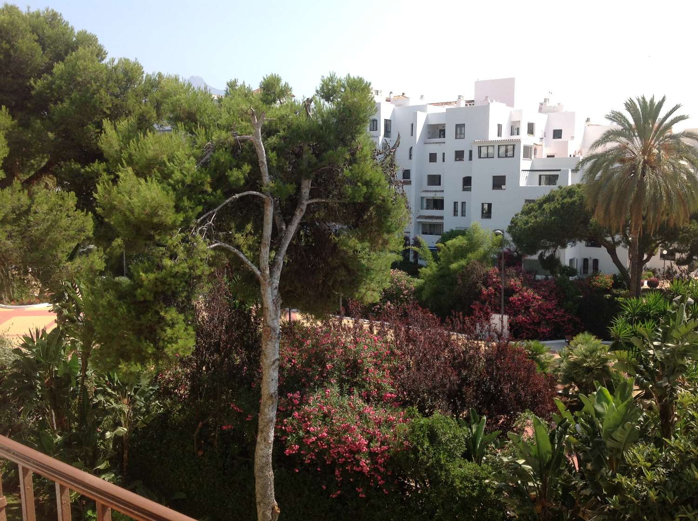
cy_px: 260
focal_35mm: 35
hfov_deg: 52.7
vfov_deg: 40.6
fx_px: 705
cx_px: 349
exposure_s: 1/1080
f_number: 2.4
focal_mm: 4.28
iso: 50
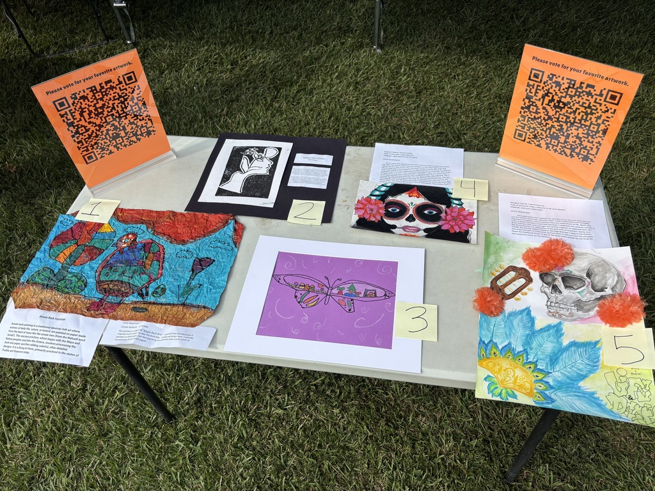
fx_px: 492
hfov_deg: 67.3
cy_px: 246
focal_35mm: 26
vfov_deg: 53.1
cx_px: 328
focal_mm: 5.96
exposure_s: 1/5952
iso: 50
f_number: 1.6
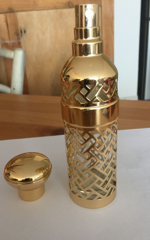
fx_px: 229
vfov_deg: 55.3
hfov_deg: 36.3
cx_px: 70
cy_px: 122
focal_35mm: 35
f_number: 2.2
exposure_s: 1/17
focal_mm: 4.15
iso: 50
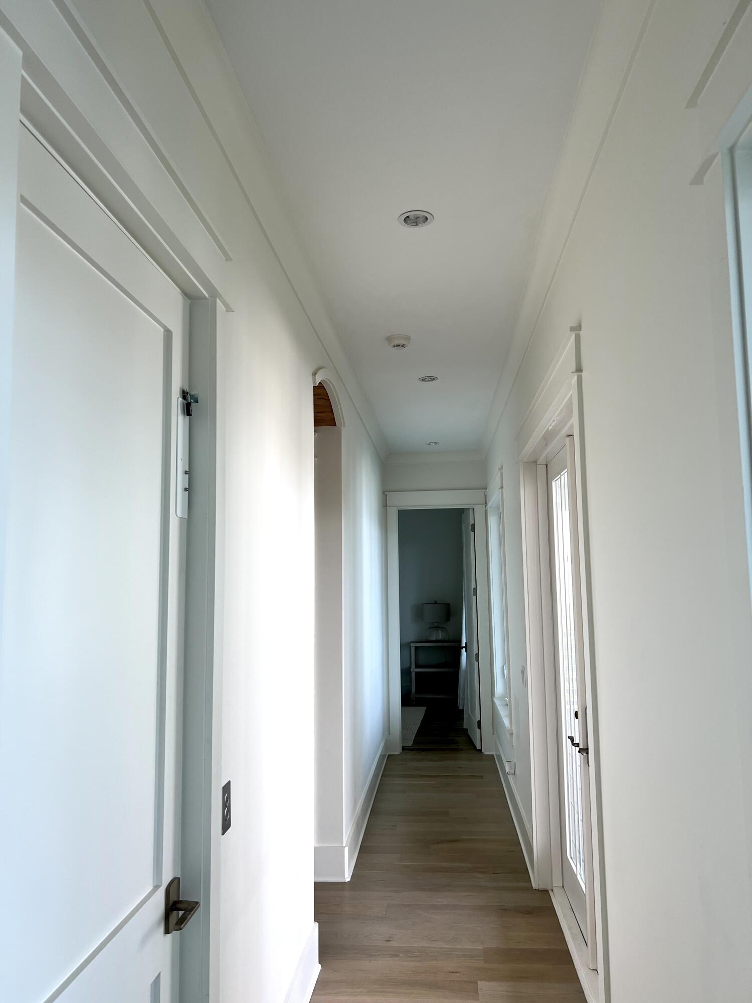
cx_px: 376
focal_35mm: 26
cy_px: 502
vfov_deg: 67.3
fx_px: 753
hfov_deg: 53.1
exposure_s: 1/120
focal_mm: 5.7
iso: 40
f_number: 1.5
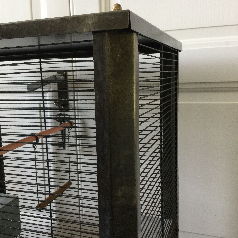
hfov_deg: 44.8
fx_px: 288
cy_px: 120
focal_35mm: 37
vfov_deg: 44.9
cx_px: 102
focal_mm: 3.3
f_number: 2.4
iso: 100
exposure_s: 1/33
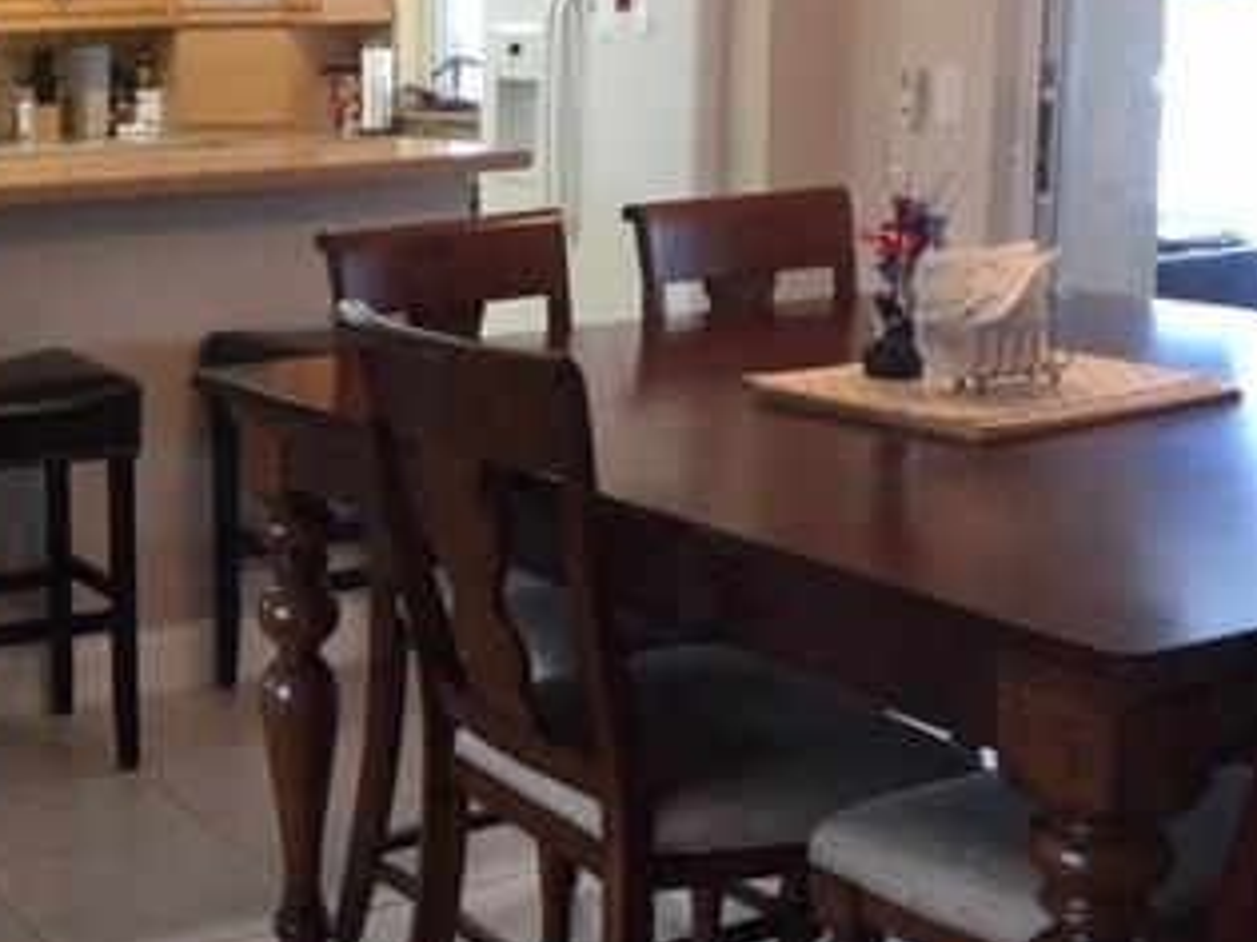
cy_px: 363
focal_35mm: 59
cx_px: 72
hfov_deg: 30.9
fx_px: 2142
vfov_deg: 24.7
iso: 125
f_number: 2.2
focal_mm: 4.15
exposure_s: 1/30
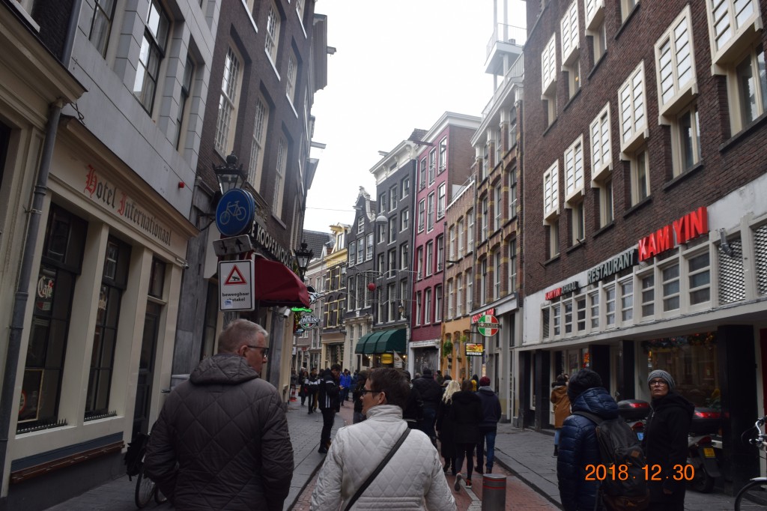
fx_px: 575
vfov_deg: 47.9
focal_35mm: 27
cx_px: 384
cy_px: 256
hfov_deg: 67.4
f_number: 7.1
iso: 400
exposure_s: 1/200
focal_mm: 18
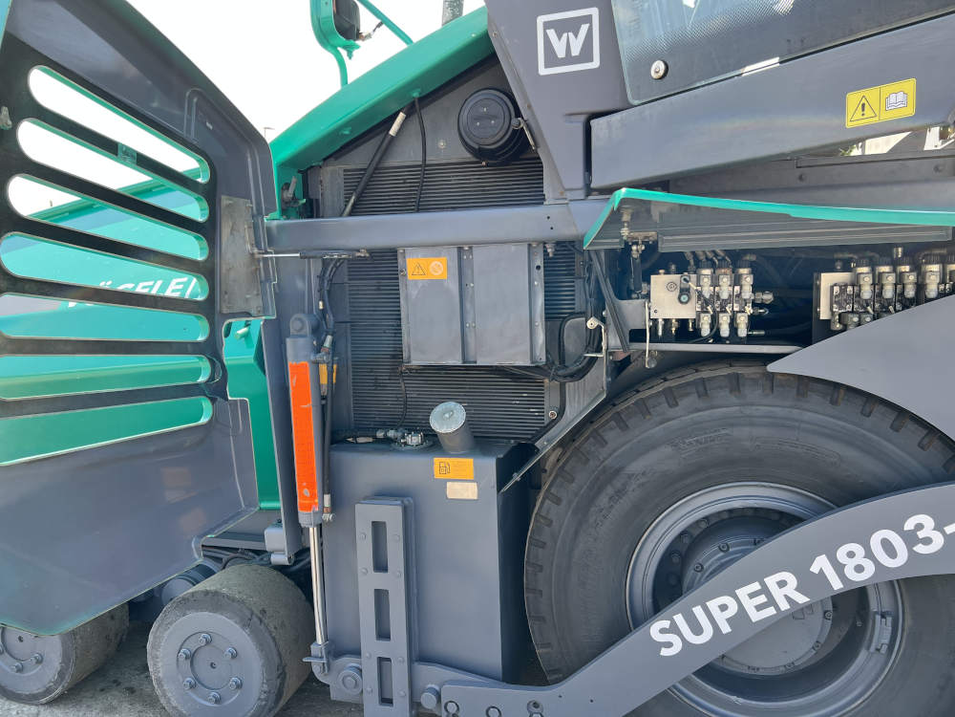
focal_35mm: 26
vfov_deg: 53.1
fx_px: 717
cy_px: 358
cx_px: 478
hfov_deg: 67.3
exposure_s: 1/549
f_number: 1.5
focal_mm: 5.7
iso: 50
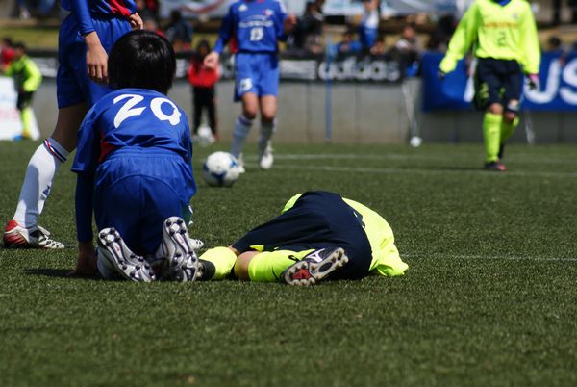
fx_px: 5056
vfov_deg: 4.4
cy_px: 194
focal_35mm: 315
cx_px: 288
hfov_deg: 6.5
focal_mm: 210
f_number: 6.3
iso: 200
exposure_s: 1/1000
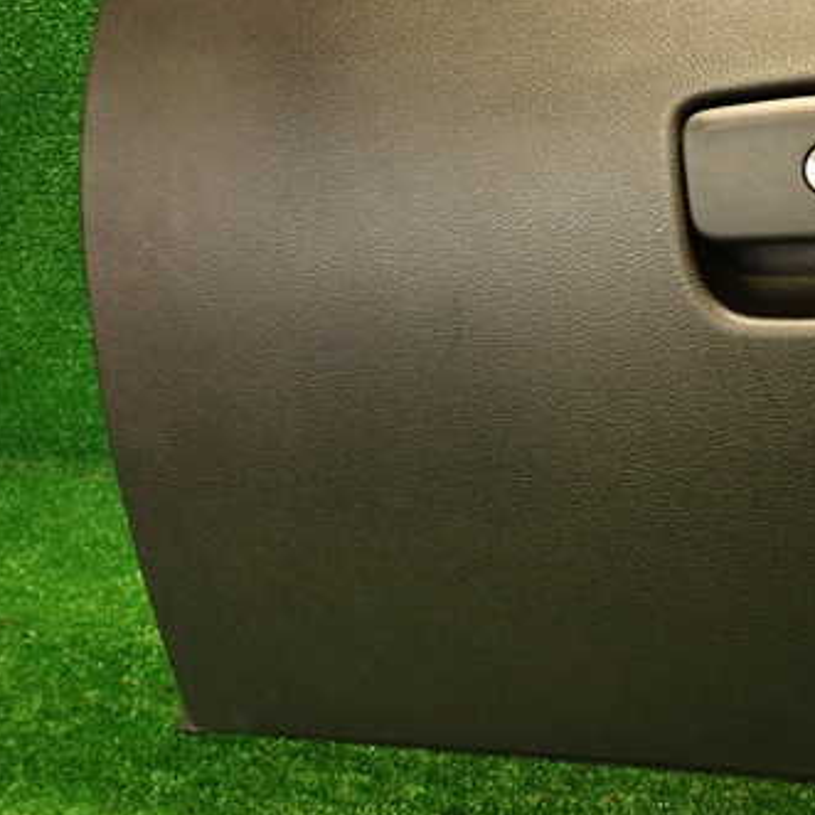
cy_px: 352
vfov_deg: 41.8
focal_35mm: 40
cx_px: 699
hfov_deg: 39.5
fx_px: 1065
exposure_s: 1/30
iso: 400
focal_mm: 4.5
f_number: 2
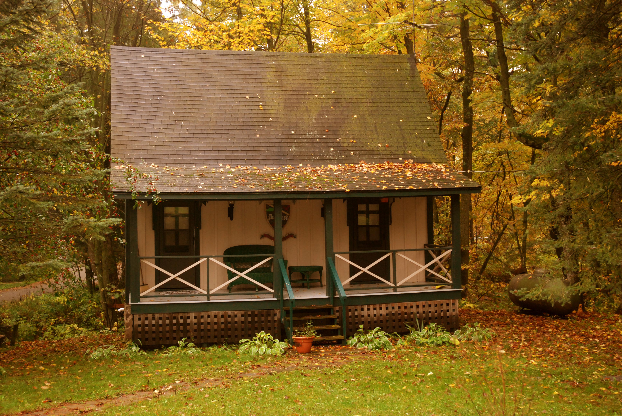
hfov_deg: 42.3
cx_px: 311
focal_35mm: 46
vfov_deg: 29.0
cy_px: 208
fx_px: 804
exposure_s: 1/60
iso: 800
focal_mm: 31
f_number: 5
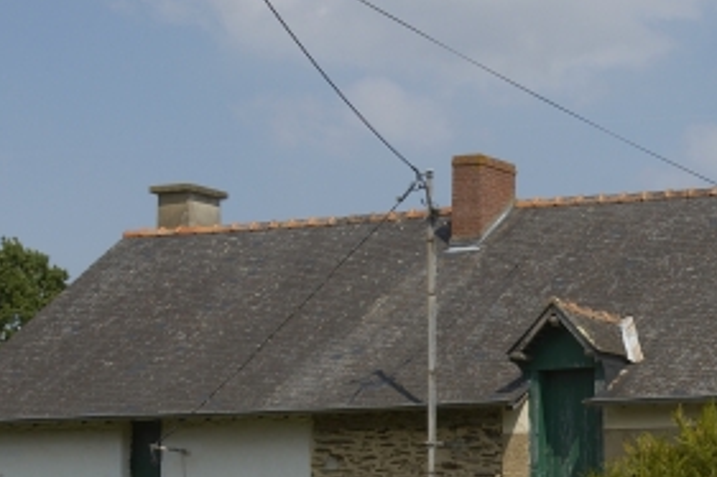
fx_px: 2607
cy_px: 582
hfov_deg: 15.1
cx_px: 845
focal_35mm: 131
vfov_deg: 10.3
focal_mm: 32
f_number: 13
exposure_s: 1/125
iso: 100
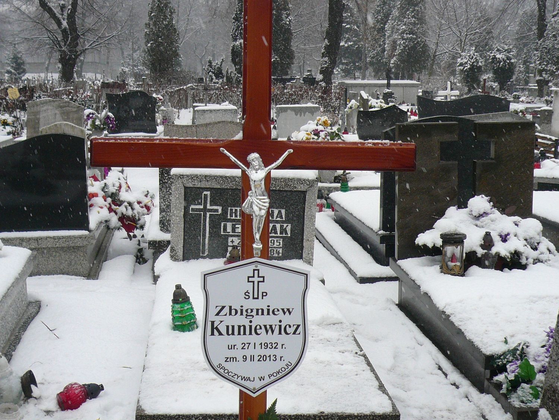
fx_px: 824
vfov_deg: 28.6
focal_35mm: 51
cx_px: 280
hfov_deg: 37.5
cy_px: 210
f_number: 3
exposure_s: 1/200
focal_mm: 5.4
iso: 100
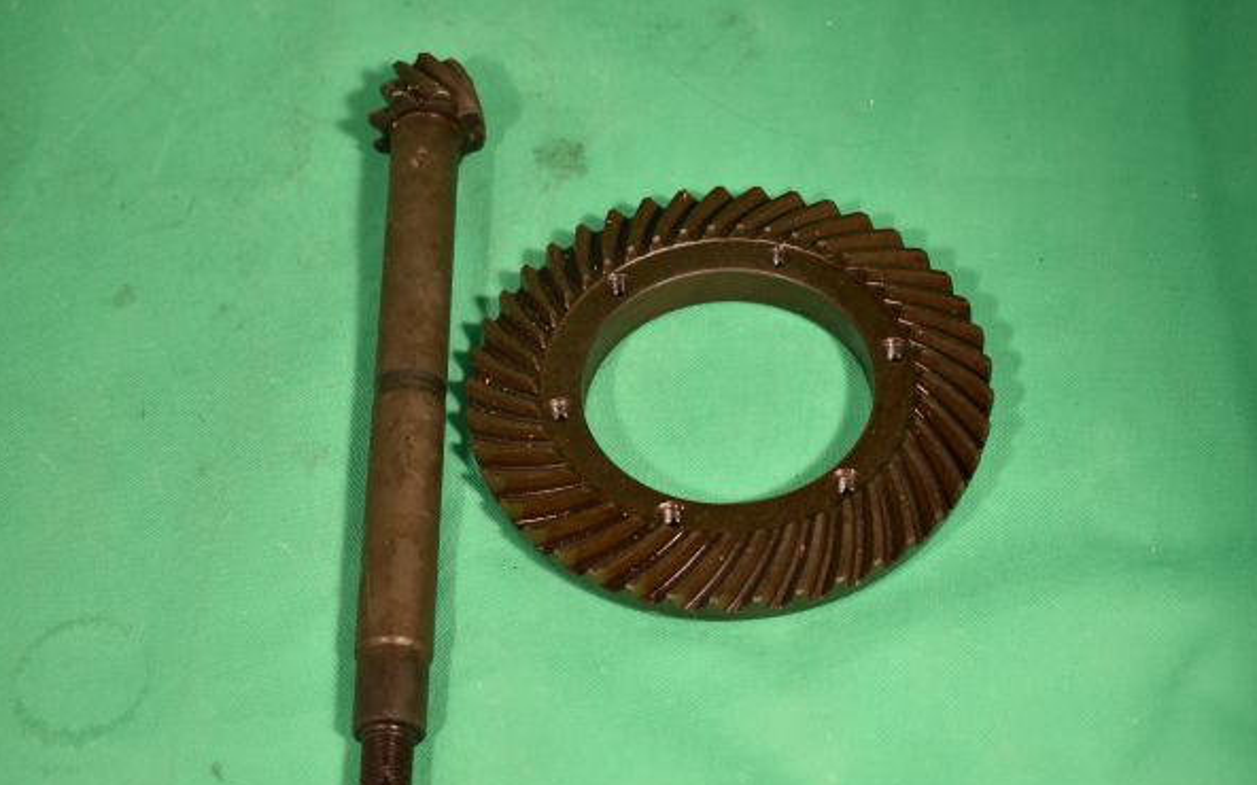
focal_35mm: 62
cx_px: 628
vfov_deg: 21.0
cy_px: 422
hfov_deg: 33.0
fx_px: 2124
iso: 200
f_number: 5
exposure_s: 1/60
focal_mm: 40
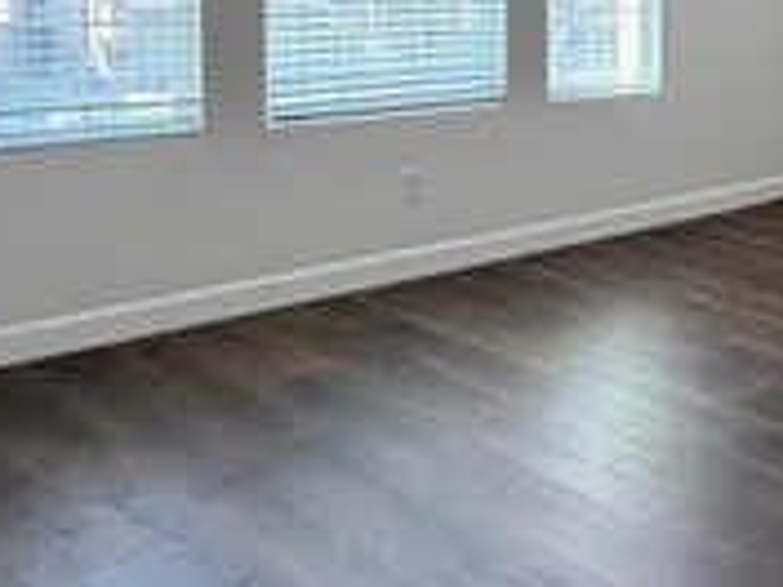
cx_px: 1005
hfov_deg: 30.2
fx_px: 1154
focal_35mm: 51
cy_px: 31
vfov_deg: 27.3
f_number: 2.2
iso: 160
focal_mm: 2.22
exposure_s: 1/60
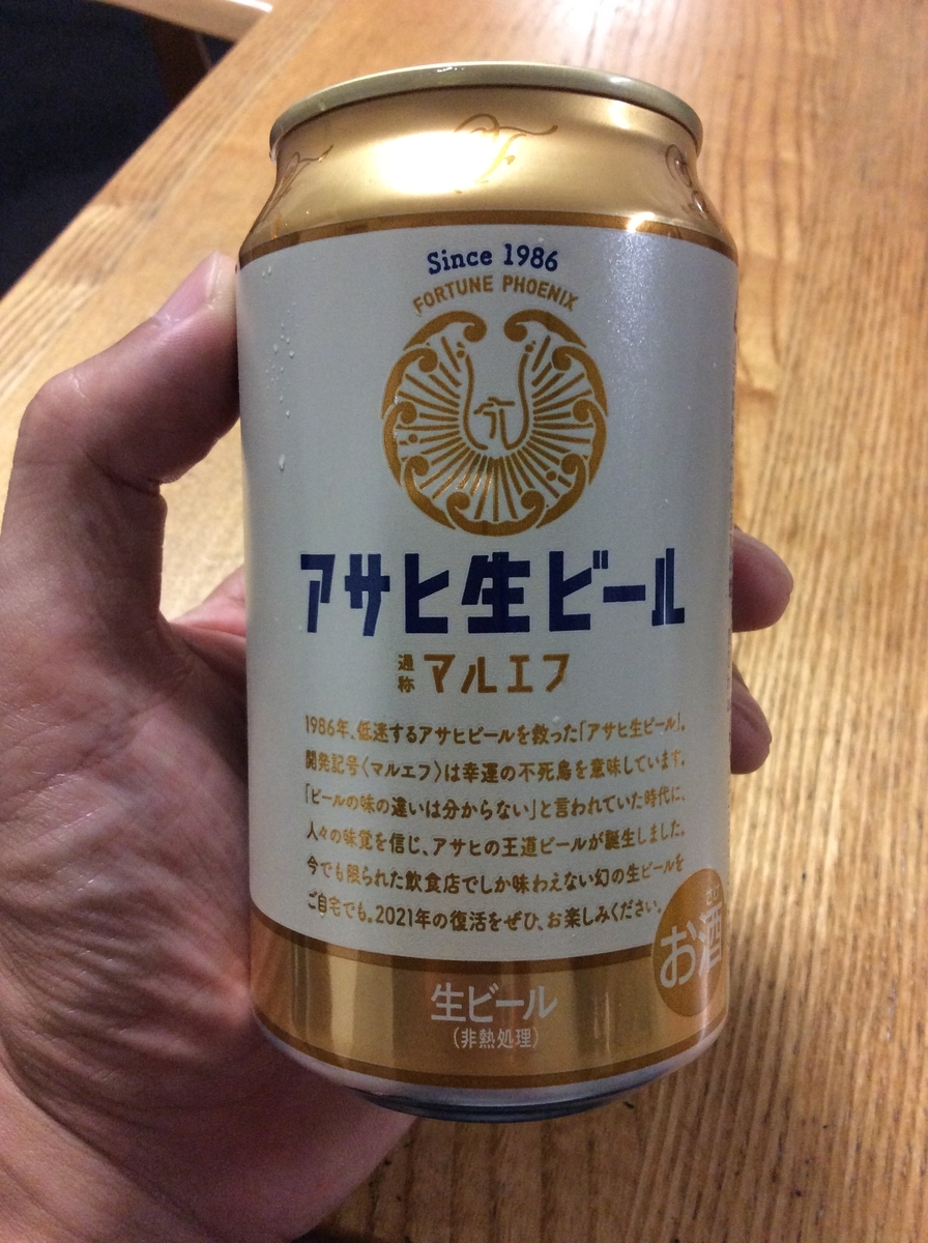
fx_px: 1147
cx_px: 464
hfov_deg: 44.0
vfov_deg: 56.9
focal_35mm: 32
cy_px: 622
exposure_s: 1/24
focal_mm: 3.3
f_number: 2.4
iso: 200
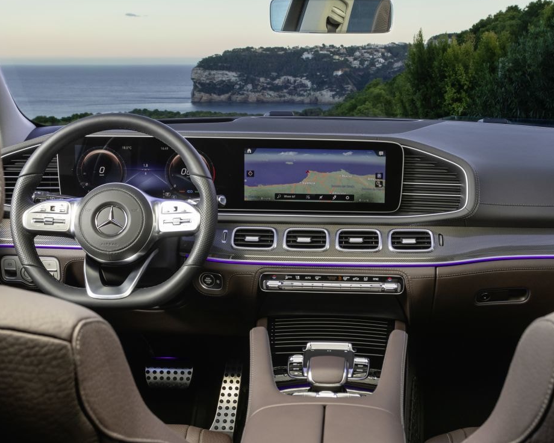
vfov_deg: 32.0
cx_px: 334
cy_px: 261
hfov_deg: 39.4
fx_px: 771
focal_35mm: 47
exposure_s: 1/30
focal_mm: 24
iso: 200
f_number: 8
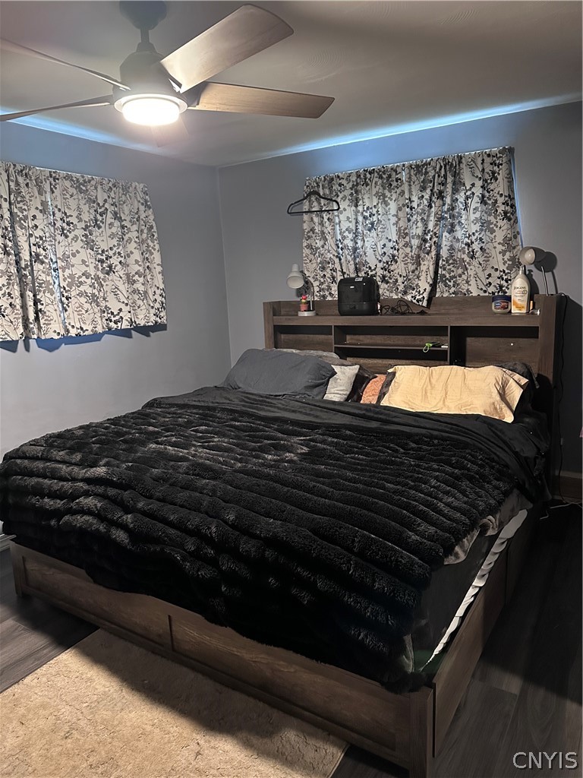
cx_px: 292
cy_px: 389
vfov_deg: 71.6
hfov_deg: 56.8
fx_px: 539
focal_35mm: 24
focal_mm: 6.86
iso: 800
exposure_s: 1/30
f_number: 1.78
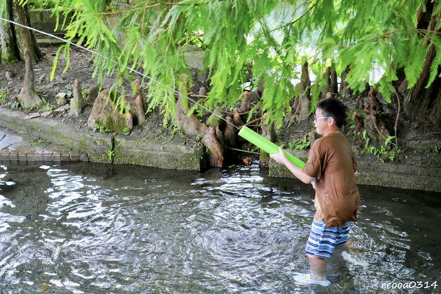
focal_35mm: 55
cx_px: 220
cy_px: 147
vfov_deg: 24.6
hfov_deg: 36.2
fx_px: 674
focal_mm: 55
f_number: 8
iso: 6400
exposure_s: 1/320
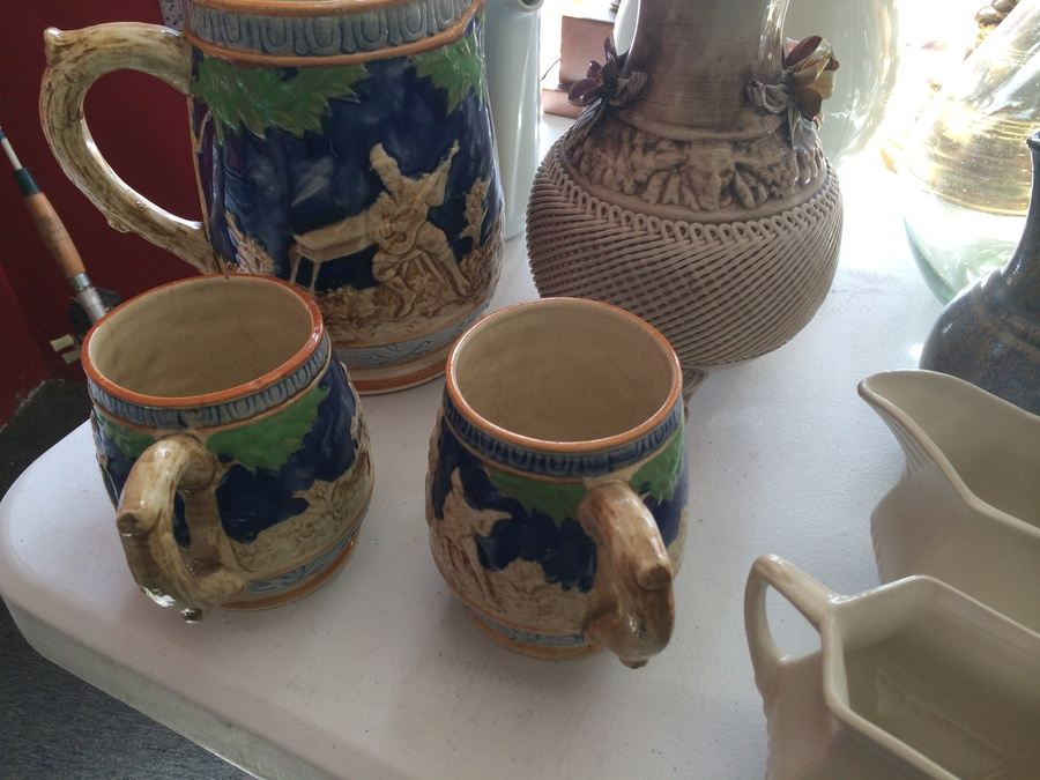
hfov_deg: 60.0
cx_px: 520
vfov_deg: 46.8
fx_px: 901
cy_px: 390
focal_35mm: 30
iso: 50
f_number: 2.2
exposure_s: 1/120
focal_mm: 4.12
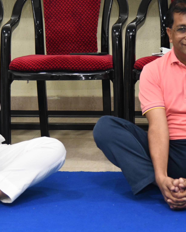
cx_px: 75
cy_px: 104
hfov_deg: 8.1
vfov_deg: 10.2
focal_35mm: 190
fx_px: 1308
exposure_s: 1/125
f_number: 4
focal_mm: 75
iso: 2000
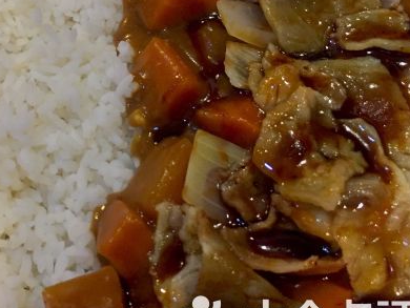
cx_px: 78
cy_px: 99
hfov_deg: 35.5
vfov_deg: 27.9
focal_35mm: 52
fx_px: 616
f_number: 2.2
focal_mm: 4.15
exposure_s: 1/33
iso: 160
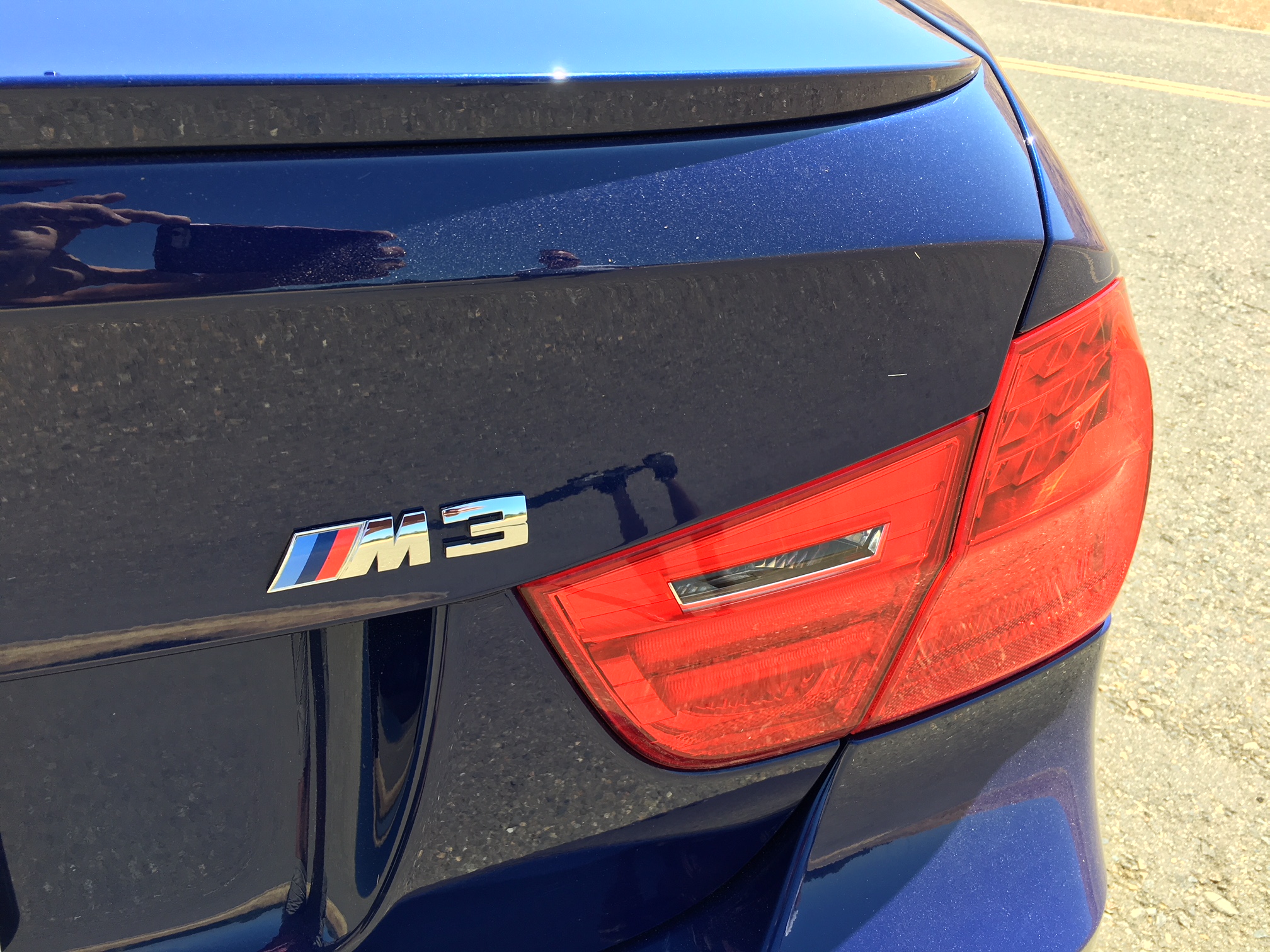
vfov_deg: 48.2
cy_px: 476
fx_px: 1064
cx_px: 635
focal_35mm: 29
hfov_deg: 61.7
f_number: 2.2
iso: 25
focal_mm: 4.15
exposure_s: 1/381
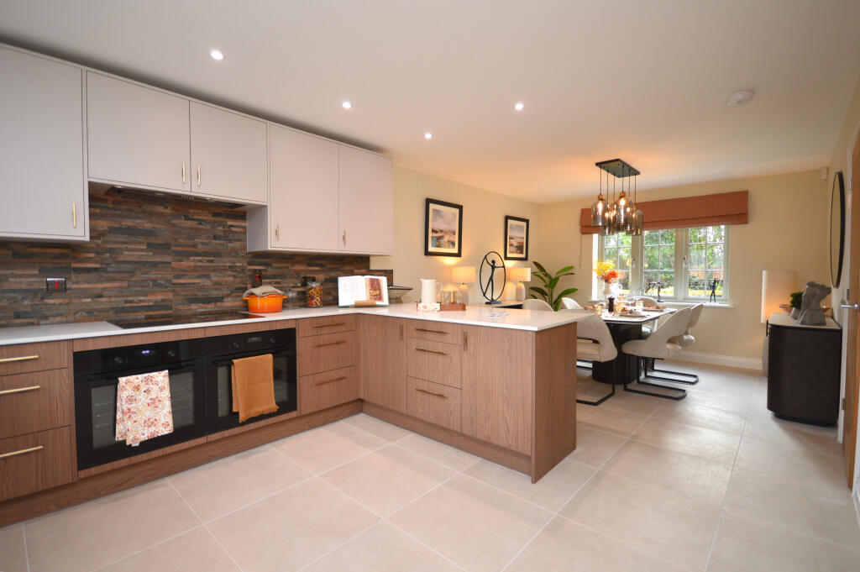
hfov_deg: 100.4
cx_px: 430
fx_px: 358
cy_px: 286
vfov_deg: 77.2
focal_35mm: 15
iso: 400
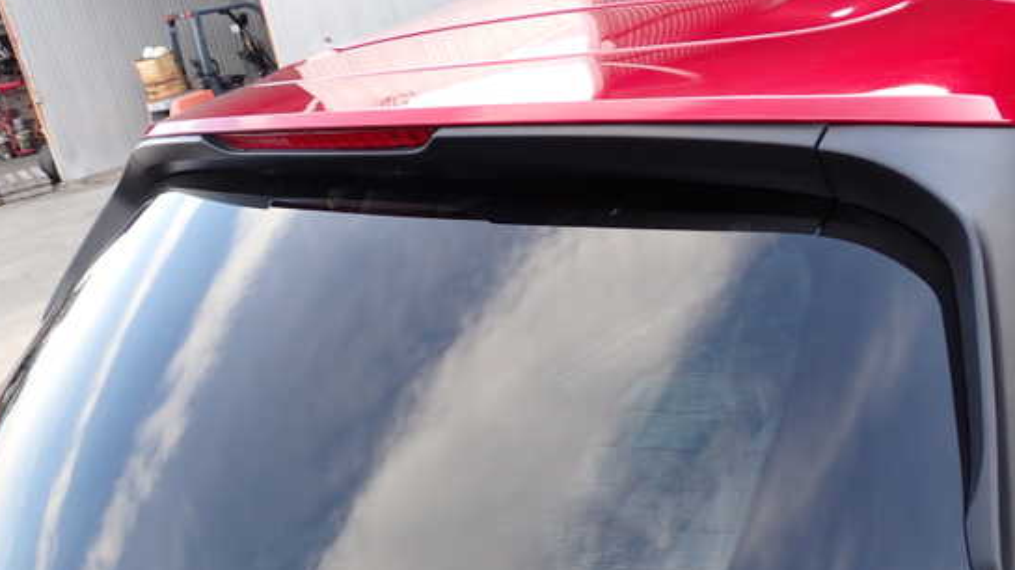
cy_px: 360
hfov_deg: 55.3
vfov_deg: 32.6
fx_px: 968
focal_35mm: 36
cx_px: 535
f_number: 3.2
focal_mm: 5.4
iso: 100
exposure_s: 1/60
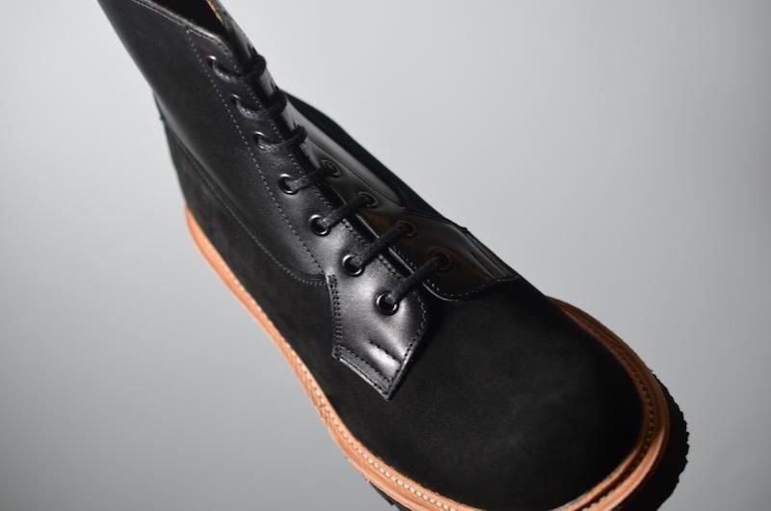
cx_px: 386
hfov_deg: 33.5
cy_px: 256
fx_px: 1282
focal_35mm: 60
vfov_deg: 22.5
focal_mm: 40
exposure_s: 1/80
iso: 400
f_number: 4.5
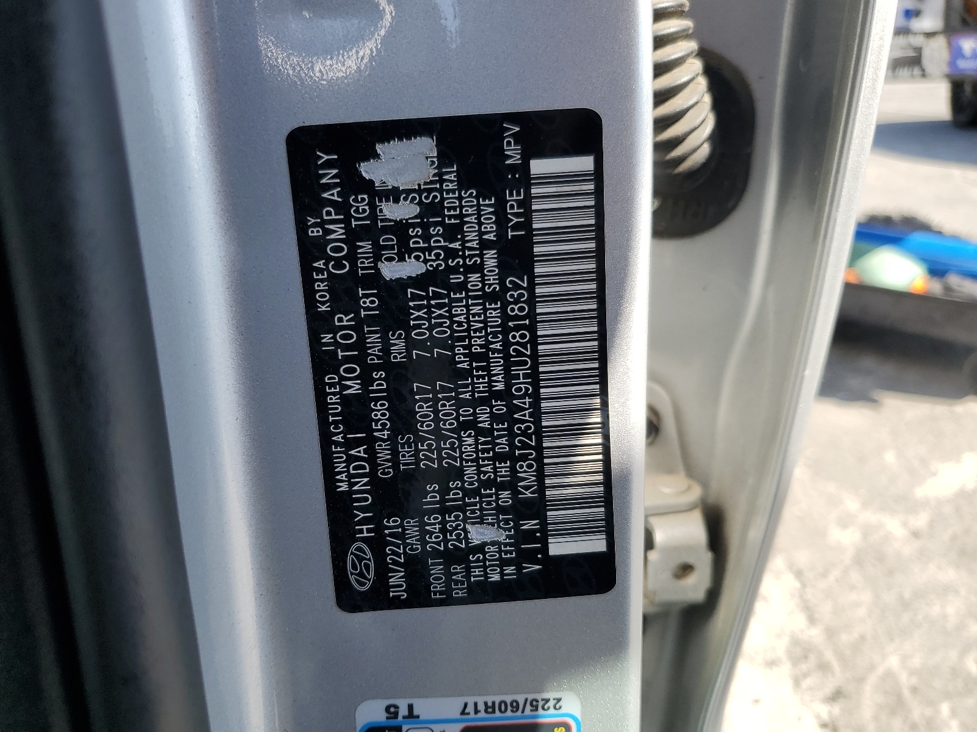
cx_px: 488
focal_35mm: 26
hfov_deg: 67.3
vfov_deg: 53.1
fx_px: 734
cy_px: 366
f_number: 1.5
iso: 50
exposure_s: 1/909
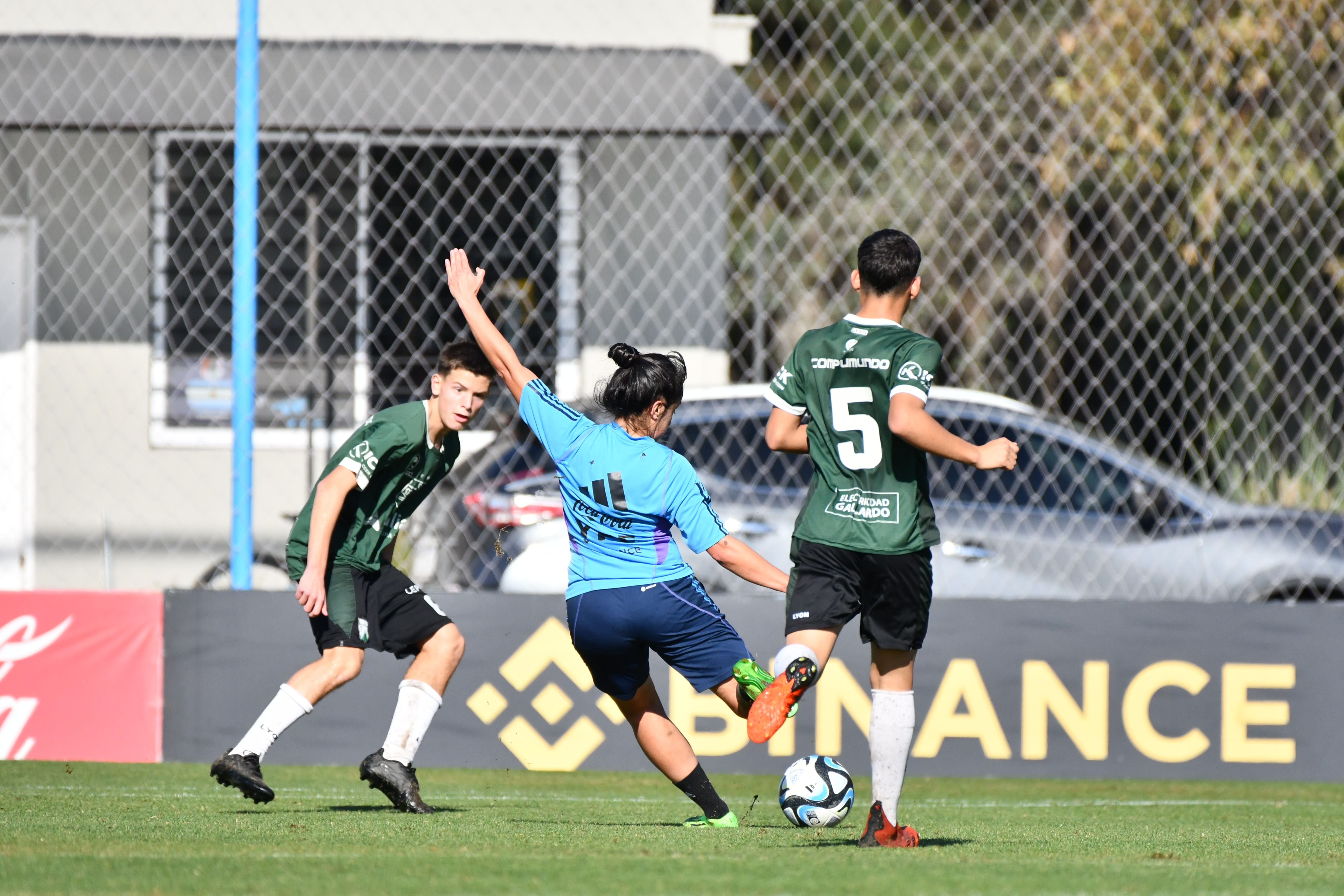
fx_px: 27998
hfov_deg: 2.7
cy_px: 448
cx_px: 672
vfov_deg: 1.8
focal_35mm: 750
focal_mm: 500
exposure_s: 1/5000
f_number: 5.6
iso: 1000
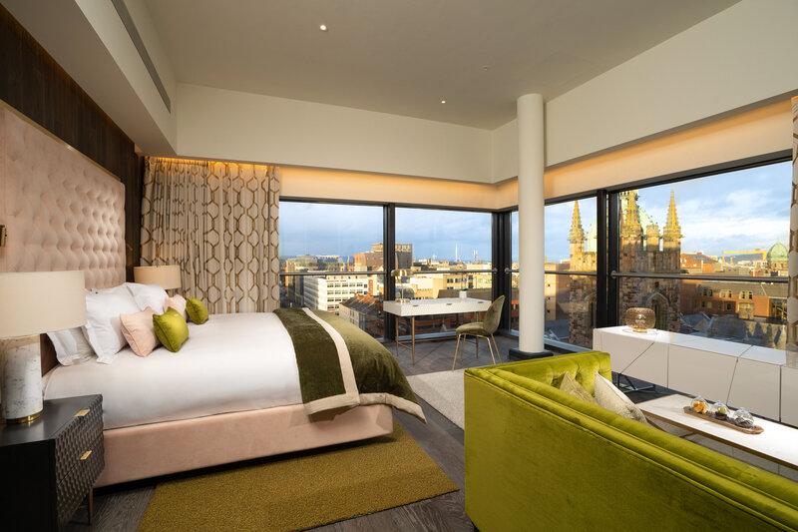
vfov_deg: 73.7
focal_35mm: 16
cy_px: 266
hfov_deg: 96.7
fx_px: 355
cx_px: 399
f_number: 8
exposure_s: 1/50
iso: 250
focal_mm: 16
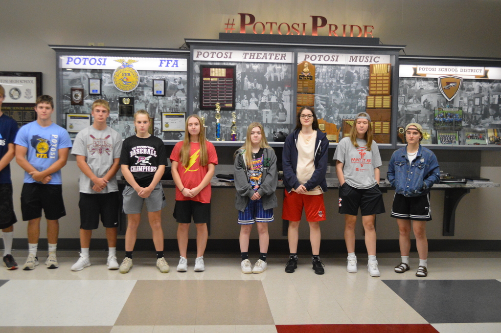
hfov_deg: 53.2
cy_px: 166
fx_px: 501
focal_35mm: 36
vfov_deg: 36.8
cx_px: 250
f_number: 4
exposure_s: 1/200
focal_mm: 24
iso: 3200
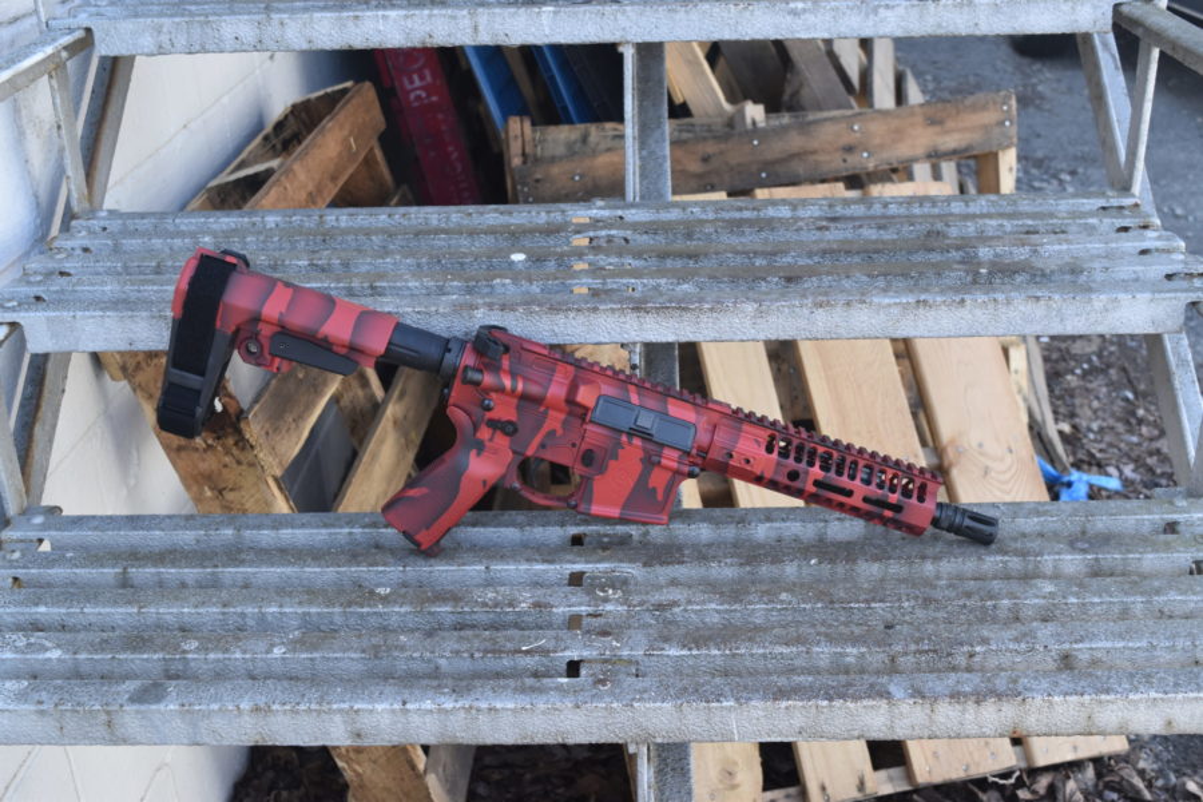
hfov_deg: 45.0
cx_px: 602
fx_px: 1454
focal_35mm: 44
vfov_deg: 30.8
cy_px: 401
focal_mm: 29
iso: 400
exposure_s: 1/200
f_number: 7.1
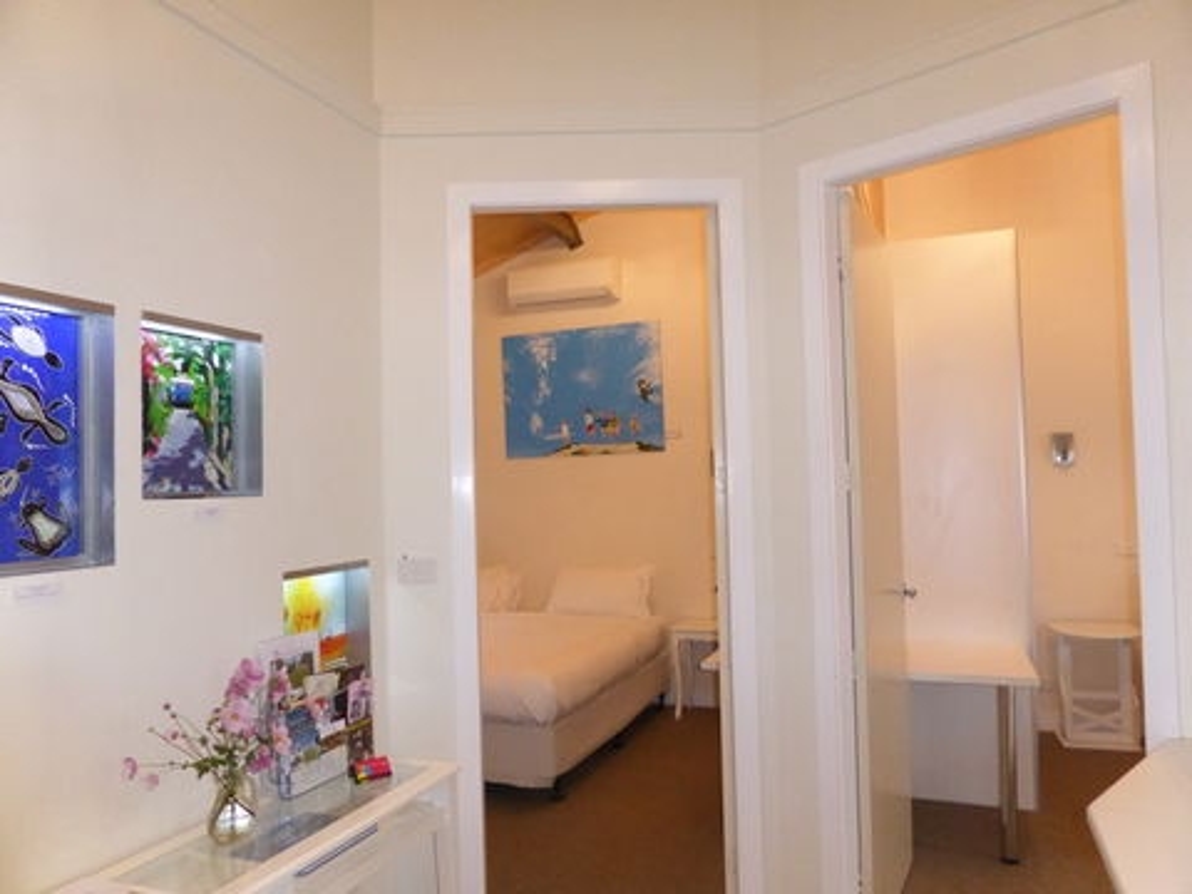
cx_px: 596
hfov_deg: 69.4
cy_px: 447
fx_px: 861
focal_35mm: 25
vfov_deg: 54.9
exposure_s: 1/60
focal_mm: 4.3
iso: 800
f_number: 3.3
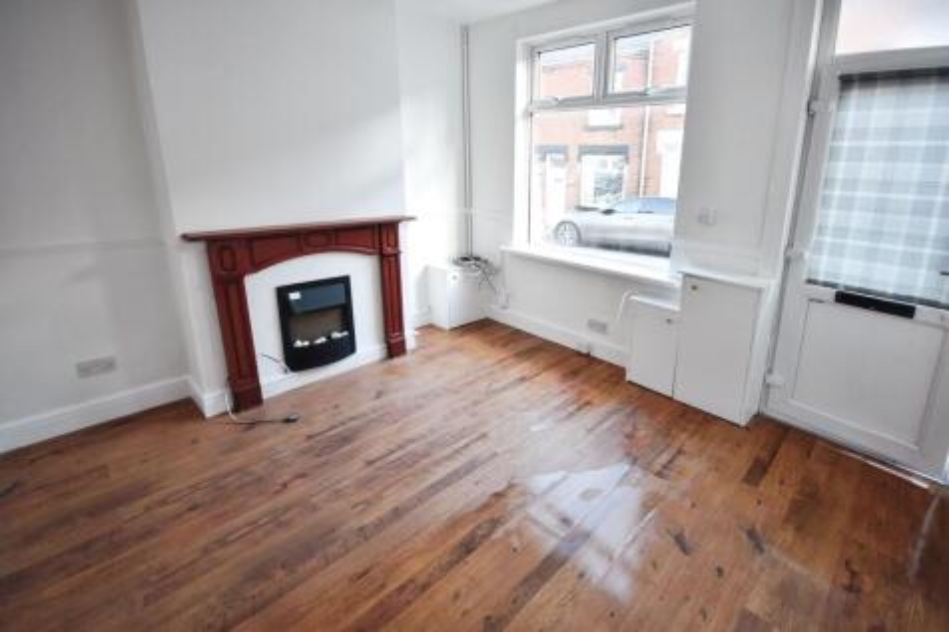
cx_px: 474
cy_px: 316
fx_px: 395
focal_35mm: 15
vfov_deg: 77.3
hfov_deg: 100.4
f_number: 4
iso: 560
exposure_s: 1/60
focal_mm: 10
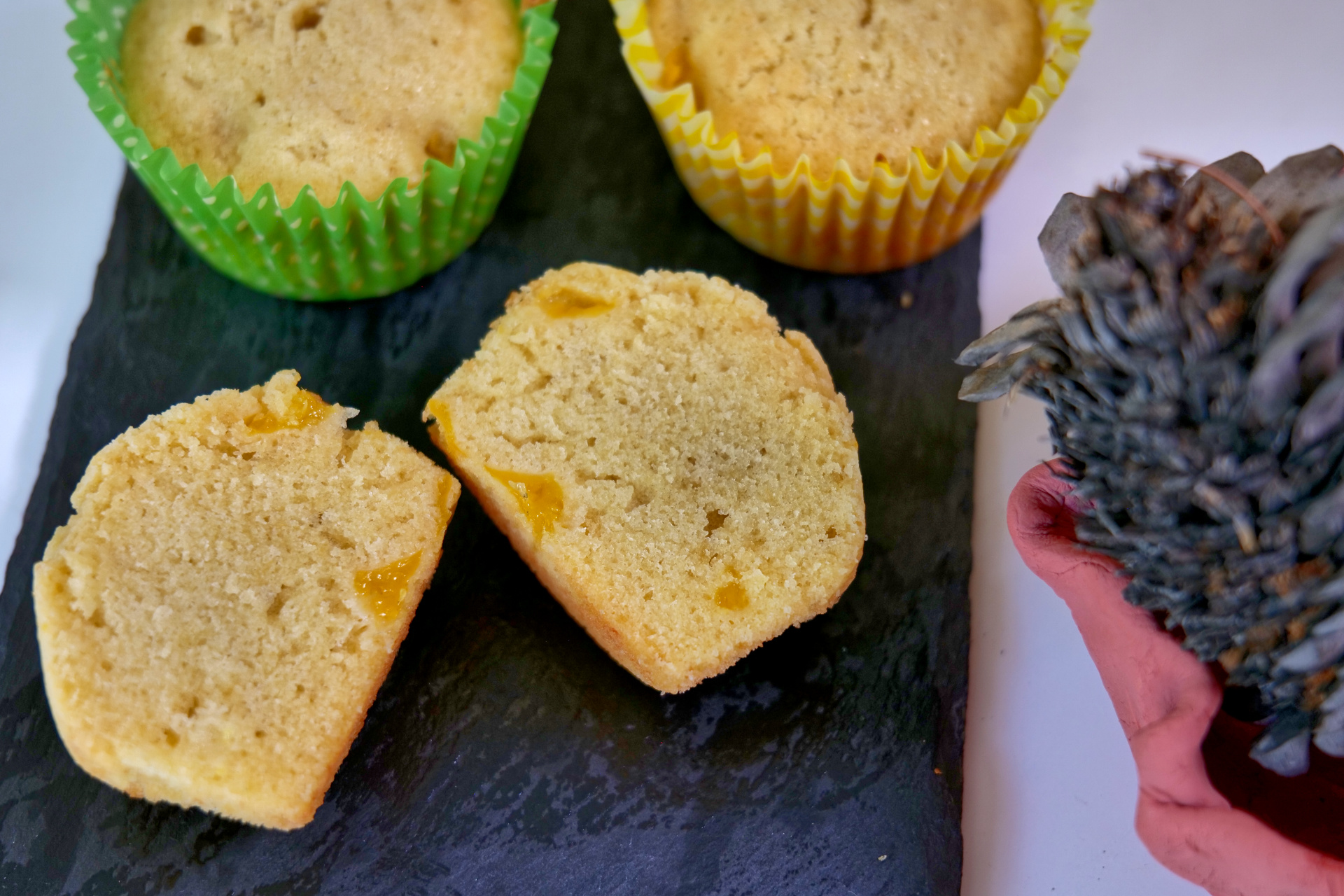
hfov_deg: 33.4
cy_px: 448
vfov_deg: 22.6
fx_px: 2240
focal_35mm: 60
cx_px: 672
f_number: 5.6
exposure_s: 1/80
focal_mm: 60
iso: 500
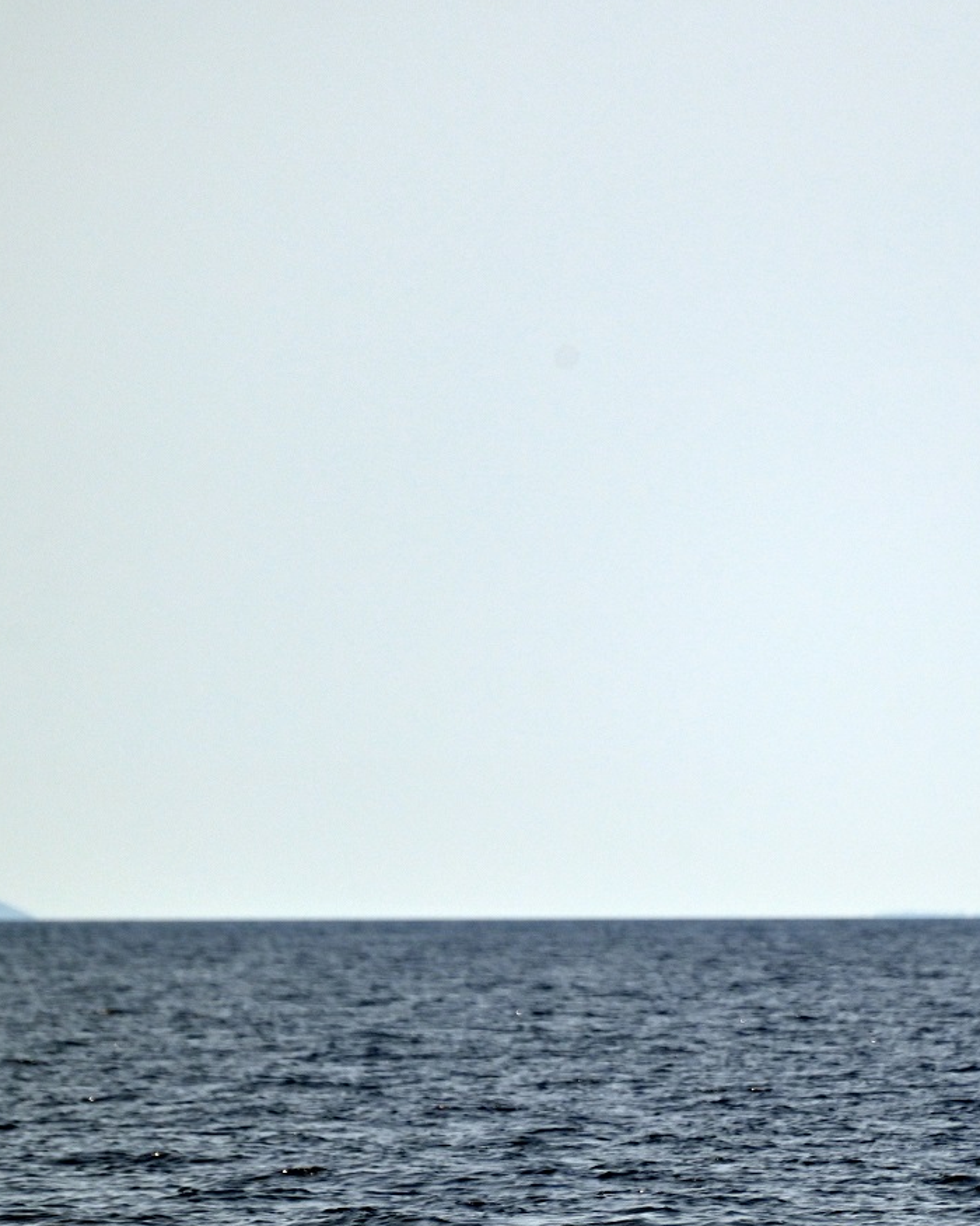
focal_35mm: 483
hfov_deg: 3.2
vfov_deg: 4.0
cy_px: 634
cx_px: 878
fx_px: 17511
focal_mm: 300
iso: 250
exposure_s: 1/4000
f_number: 5.6
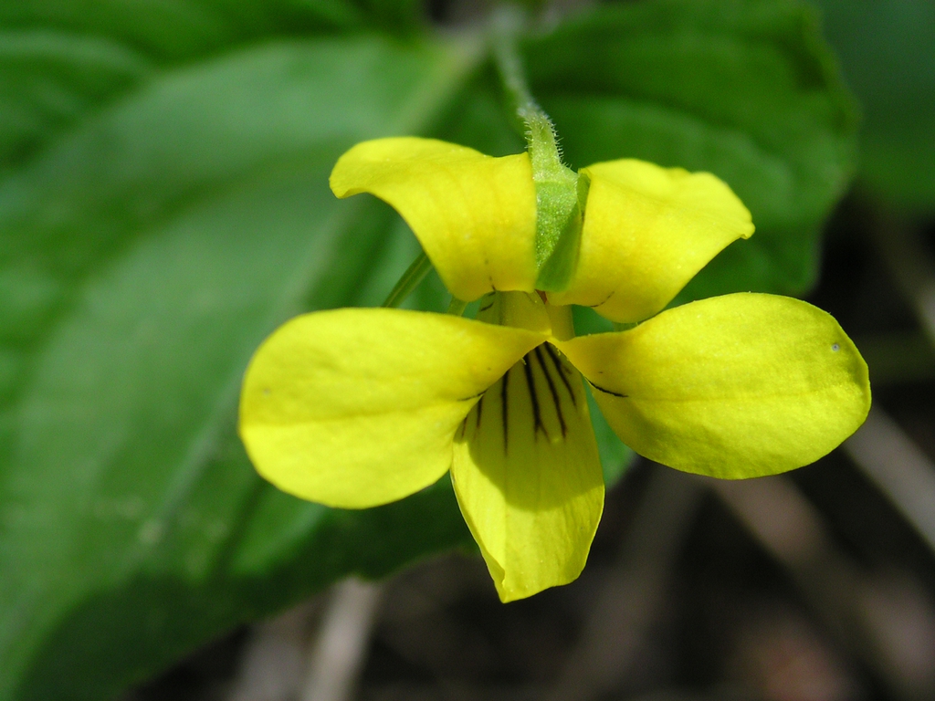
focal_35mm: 64
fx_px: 1729
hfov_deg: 30.3
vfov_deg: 22.9
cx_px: 468
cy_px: 350
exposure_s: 1/627
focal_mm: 9.7
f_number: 3.5
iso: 100
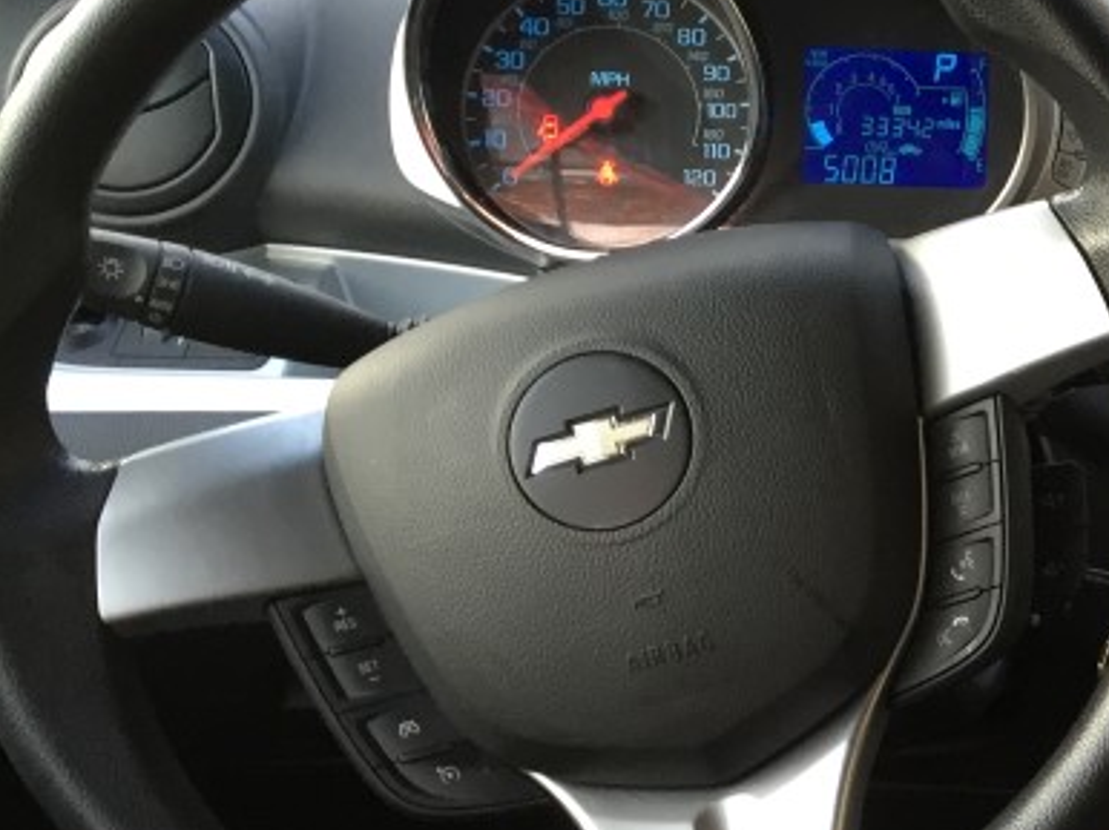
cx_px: 1465
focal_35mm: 77
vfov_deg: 19.1
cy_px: 505
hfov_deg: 22.5
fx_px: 2465
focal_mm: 4.15
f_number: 2.2
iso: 32
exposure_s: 1/30
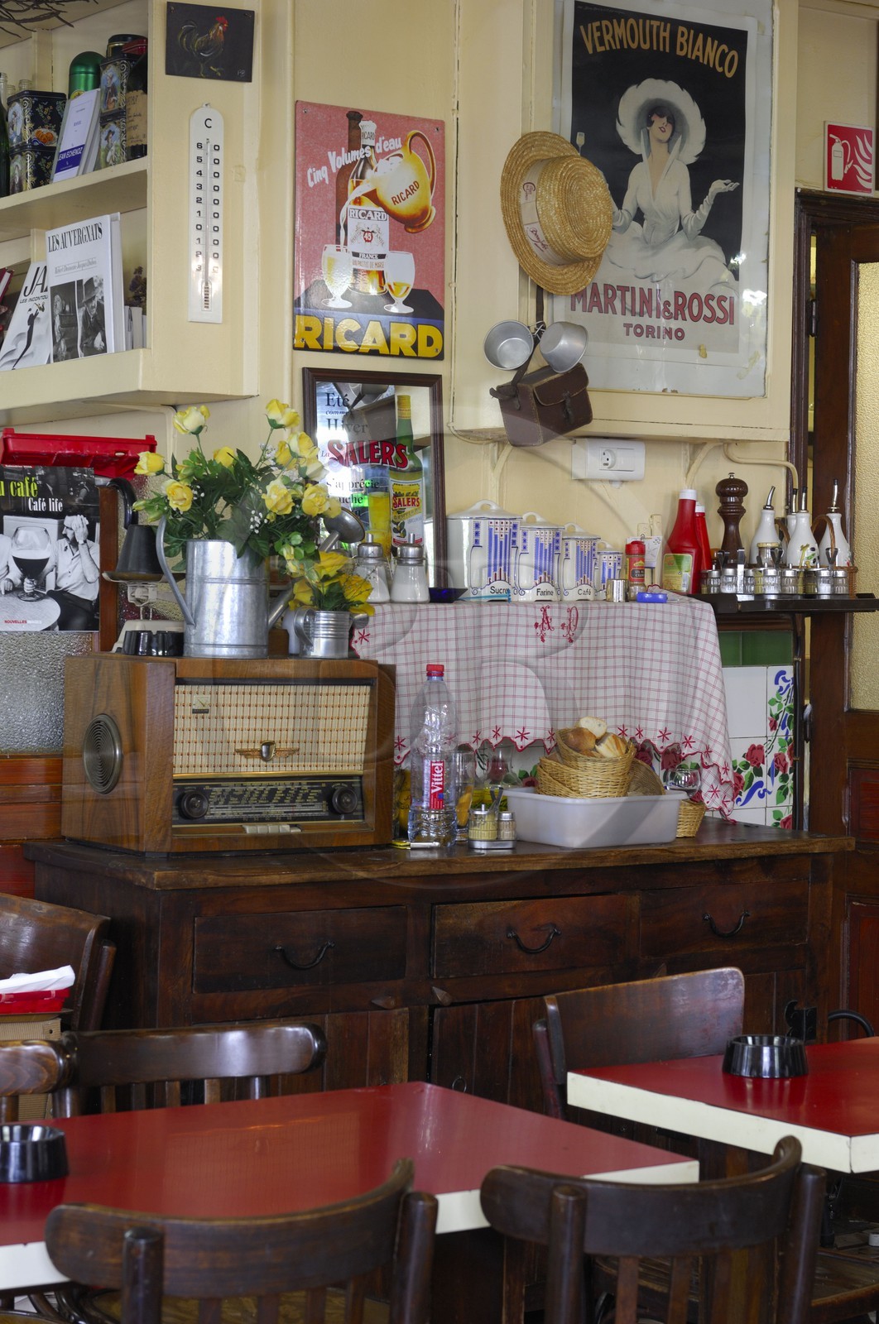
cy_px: 662
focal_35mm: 72
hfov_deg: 18.9
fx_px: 2645
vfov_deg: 28.1
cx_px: 440
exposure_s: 1/2
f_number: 6.3
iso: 160
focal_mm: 48
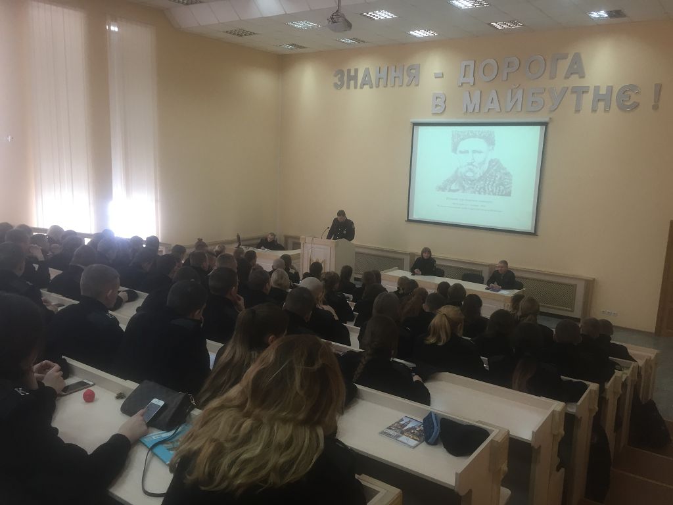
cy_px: 252
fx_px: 564
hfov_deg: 61.7
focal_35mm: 29
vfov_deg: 48.2
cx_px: 336
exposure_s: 1/33
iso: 125
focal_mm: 4.15
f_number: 2.2
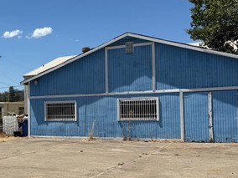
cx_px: 14
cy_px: 111
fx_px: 371
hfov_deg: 33.3
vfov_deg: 26.9
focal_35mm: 54
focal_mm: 6.76
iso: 80
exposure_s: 1/7353
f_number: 1.78
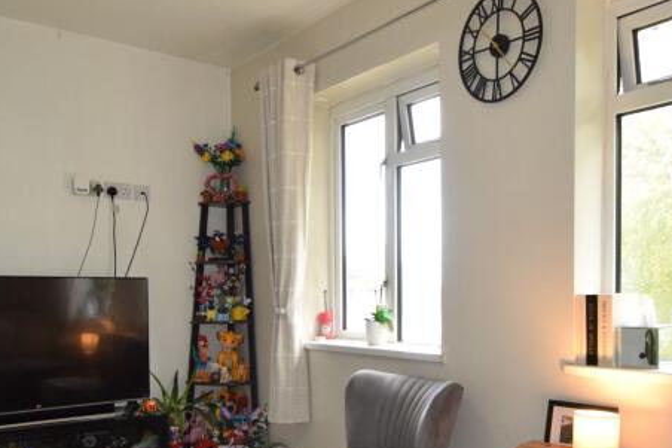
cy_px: 312
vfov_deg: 38.3
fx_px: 634
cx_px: 375
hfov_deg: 55.7
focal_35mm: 34
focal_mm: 10
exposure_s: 1/100
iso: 800
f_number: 5
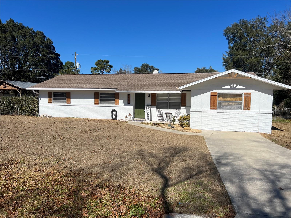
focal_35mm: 26
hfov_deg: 67.3
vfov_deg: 53.1
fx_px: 219
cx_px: 146
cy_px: 109
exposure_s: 1/7463
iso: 50
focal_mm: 5.7
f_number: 1.5
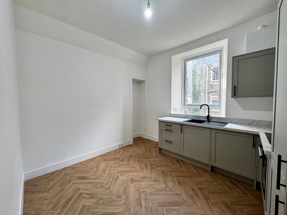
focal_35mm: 14
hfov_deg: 102.1
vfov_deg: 85.7
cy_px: 108
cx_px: 144
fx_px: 116
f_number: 2.2
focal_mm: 2.22
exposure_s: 1/100
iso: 125
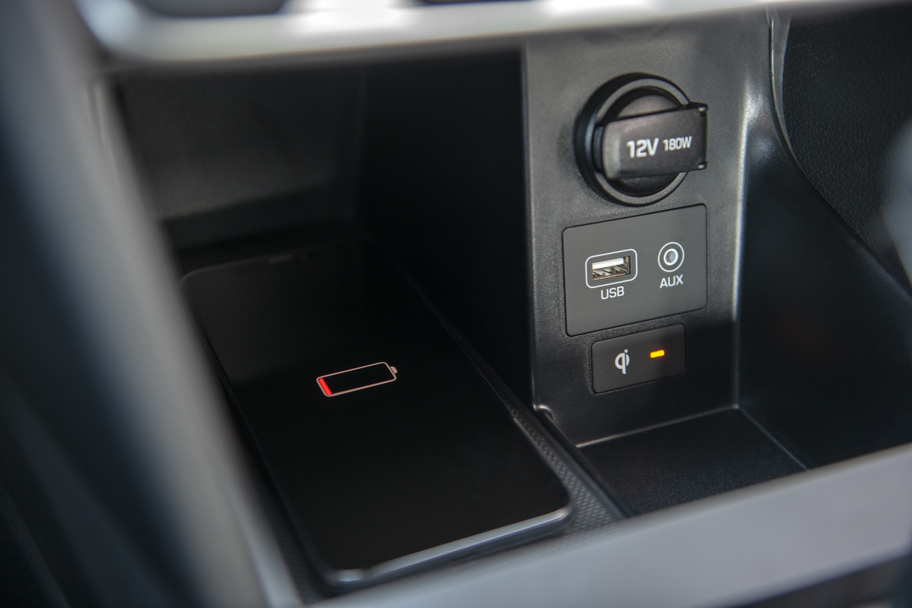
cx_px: 456
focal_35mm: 50
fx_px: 1267
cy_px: 304
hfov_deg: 39.6
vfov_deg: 27.0
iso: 1600
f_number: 2.8
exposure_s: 1/30
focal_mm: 50
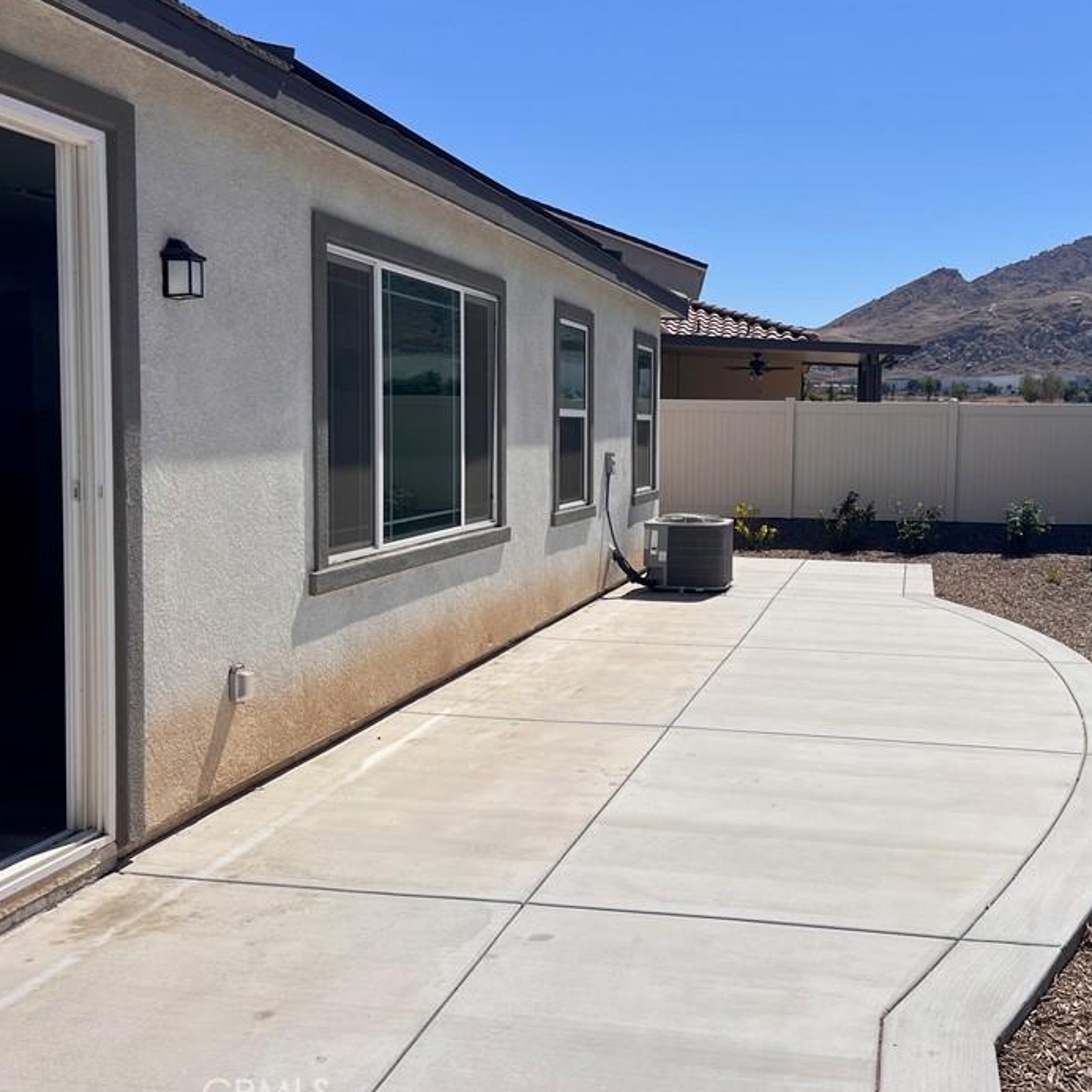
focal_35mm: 34
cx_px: 746
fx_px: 1213
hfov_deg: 47.5
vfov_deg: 48.4
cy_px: 510
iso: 50
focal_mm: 5.7
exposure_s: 1/10309
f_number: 1.5
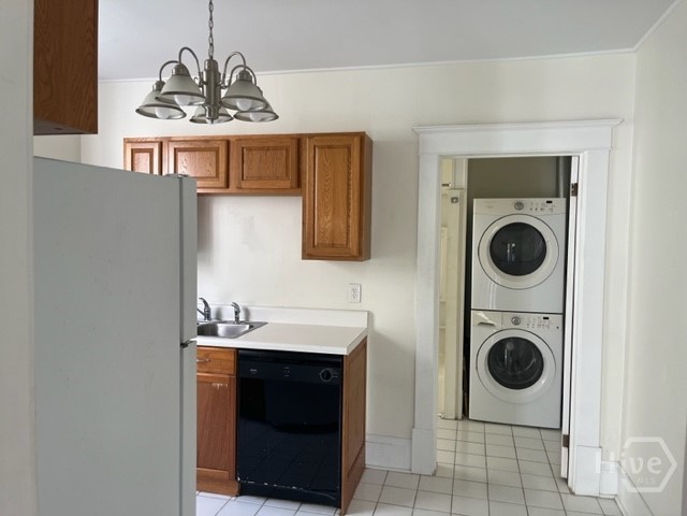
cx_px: 344
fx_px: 516
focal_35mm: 26
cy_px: 258
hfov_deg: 67.3
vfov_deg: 53.1
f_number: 1.6
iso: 100
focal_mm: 5.1
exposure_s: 1/121
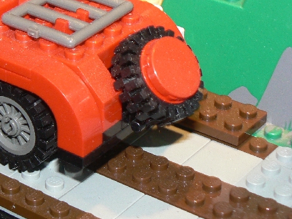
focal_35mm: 129
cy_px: 37
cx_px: -25
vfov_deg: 11.4
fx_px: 1088
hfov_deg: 14.9
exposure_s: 1/30
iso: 100
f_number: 3.2
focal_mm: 9.8
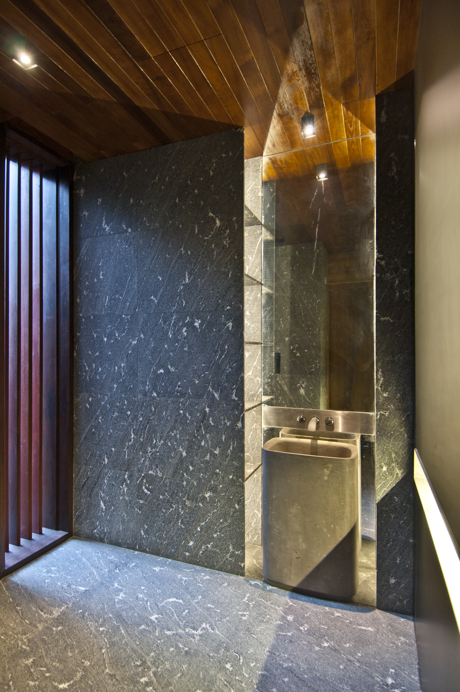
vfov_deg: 90.1
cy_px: 346
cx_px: 230
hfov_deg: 67.2
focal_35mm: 18
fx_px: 346
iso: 400
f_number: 4
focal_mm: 12
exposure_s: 1/13
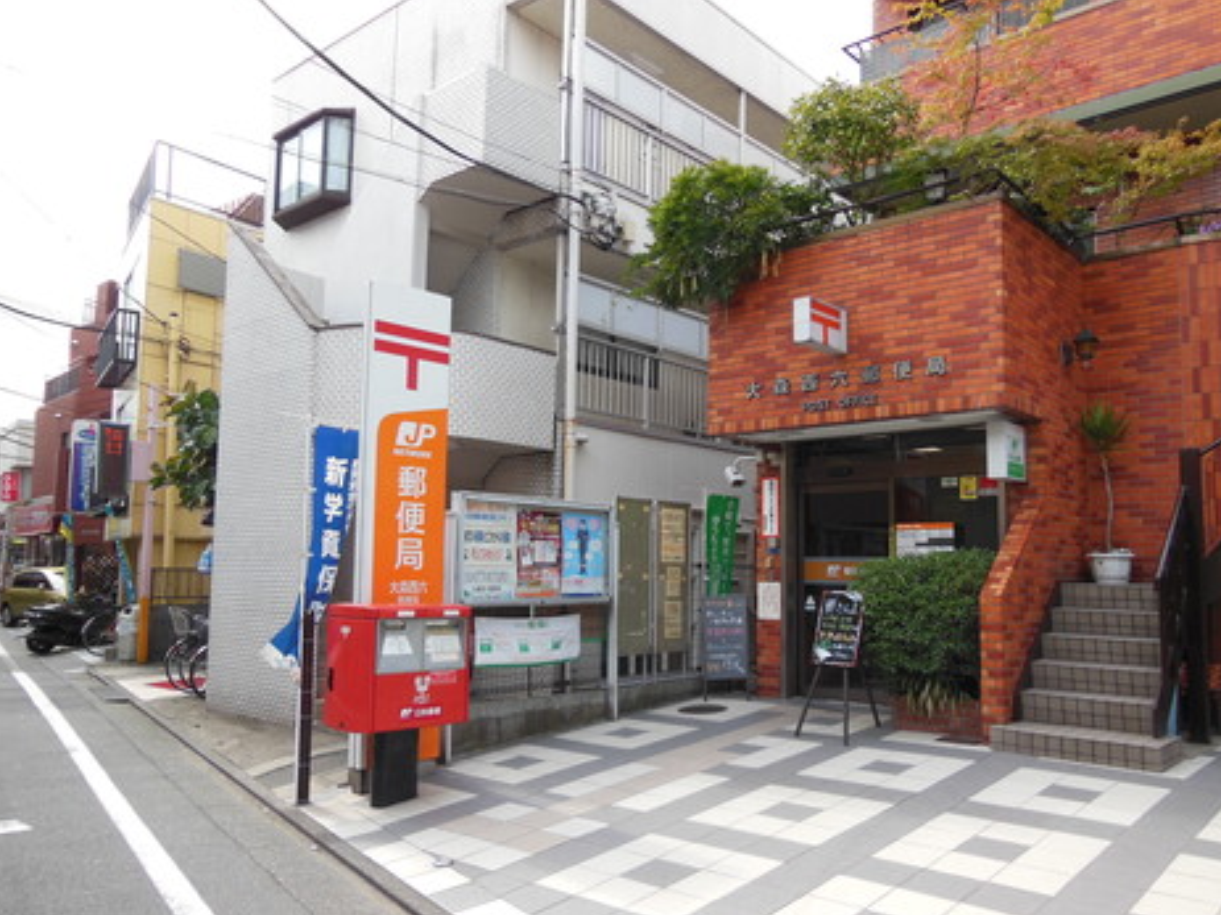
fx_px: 952
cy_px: 487
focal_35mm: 27
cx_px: 638
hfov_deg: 65.3
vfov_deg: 51.3
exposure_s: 1/320
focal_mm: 4.5
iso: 125
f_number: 3.5
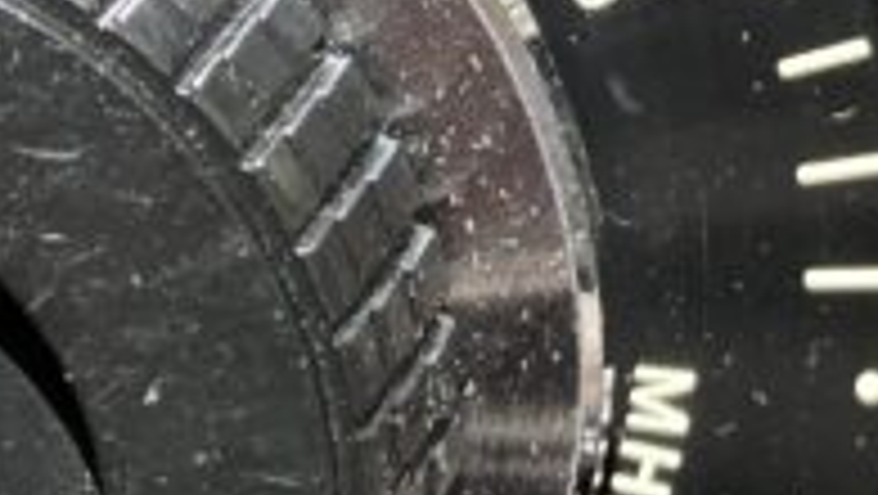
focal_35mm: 160
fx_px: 3728
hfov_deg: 13.1
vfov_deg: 7.3
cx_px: 1067
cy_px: -531
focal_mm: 3.99
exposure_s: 1/540
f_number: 1.8
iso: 32
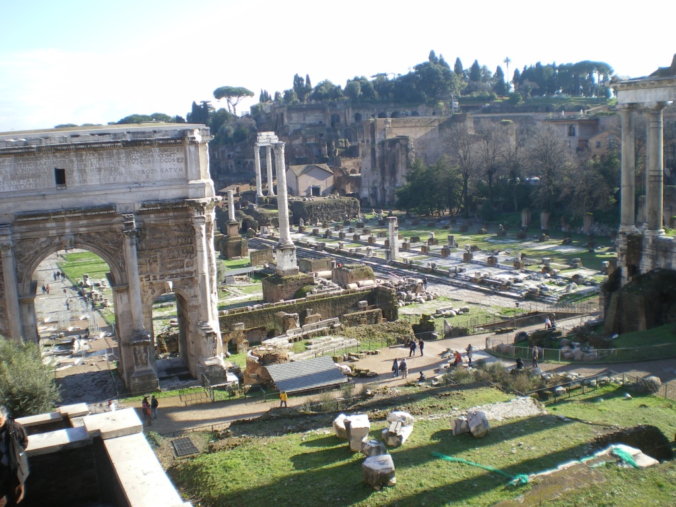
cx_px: 338
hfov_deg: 51.4
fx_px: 703
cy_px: 254
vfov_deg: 39.7
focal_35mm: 36
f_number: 4.6
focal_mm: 6.3
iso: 50
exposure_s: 1/100
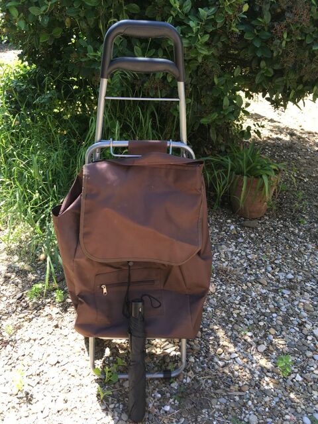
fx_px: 355
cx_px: 159
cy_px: 212
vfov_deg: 61.7
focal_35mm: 29
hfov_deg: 48.2
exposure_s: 1/115
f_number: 2.2
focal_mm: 4.15
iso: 25
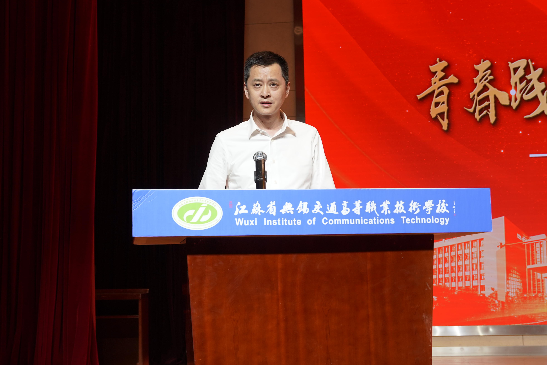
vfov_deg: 24.6
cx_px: 274
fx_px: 836
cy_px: 182
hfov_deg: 36.2
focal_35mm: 55
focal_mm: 37.3
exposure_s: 1/160
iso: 200
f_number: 4
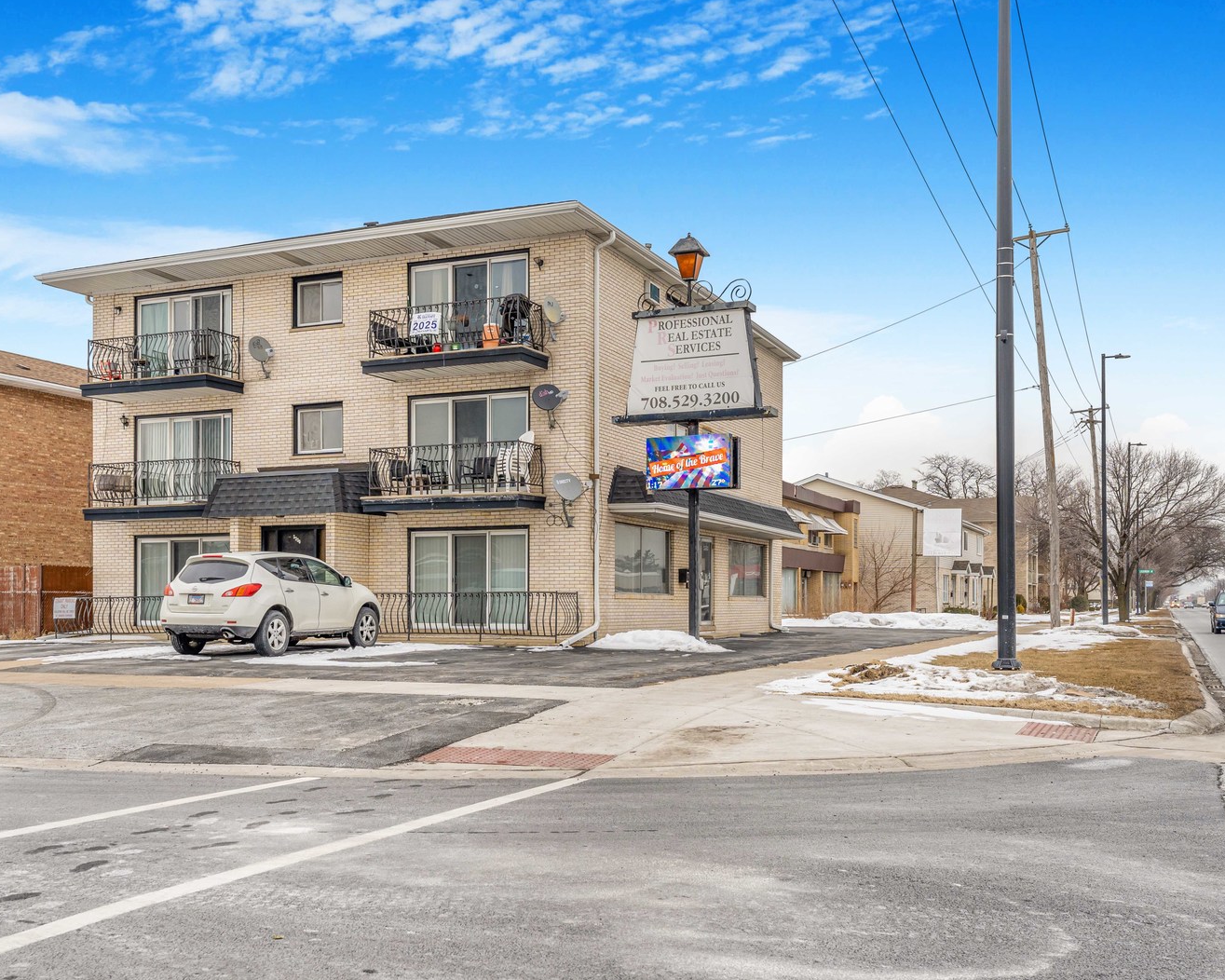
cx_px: 524
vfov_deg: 40.1
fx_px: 1341
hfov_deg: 48.9
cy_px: 479
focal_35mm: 37
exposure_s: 1/320
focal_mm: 32
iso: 640
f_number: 9
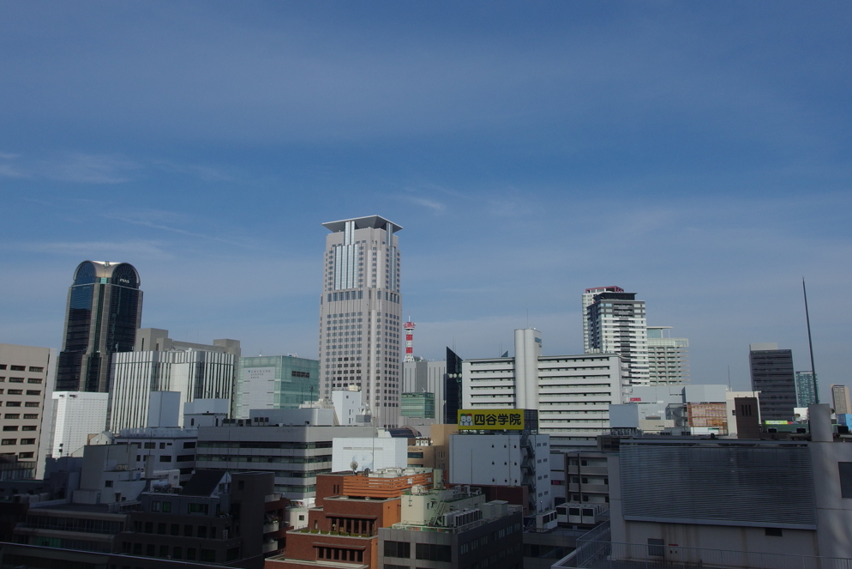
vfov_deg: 43.6
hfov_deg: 61.9
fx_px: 710
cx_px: 429
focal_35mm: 30
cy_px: 275
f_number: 3.5
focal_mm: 6
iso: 100
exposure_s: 1/2000
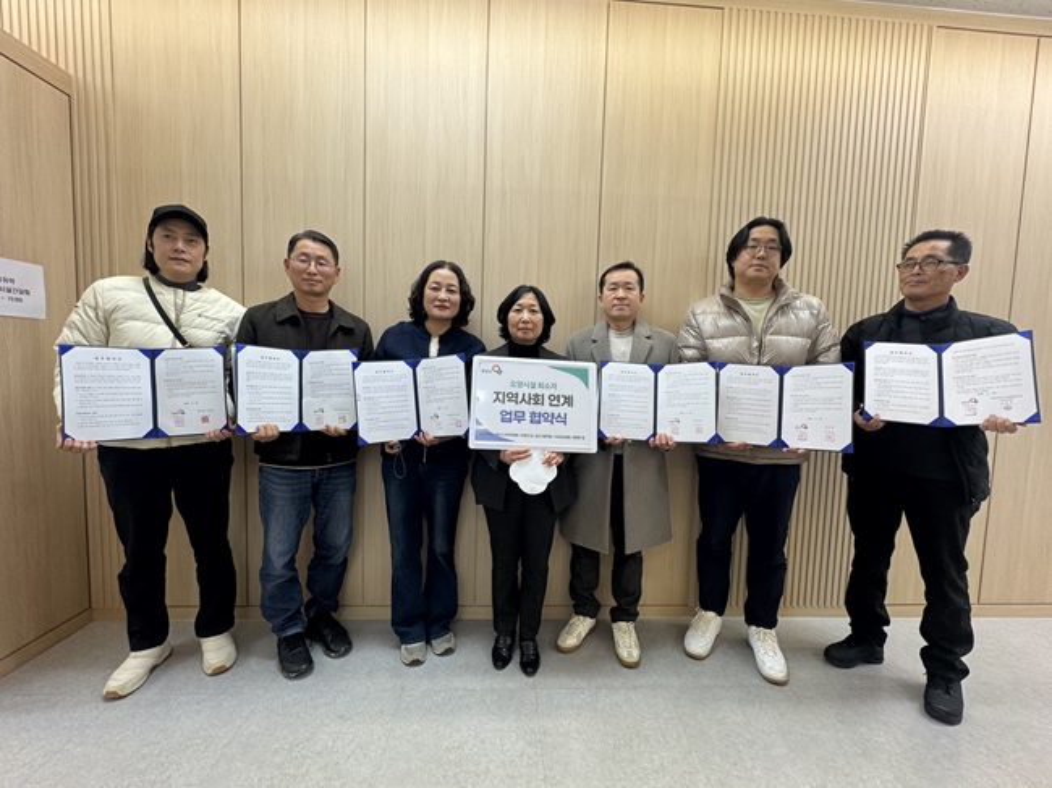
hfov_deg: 102.1
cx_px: 526
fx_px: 425
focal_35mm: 14
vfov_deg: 85.6
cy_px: 394
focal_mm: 2.22
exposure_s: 1/120
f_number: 2.2
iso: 125
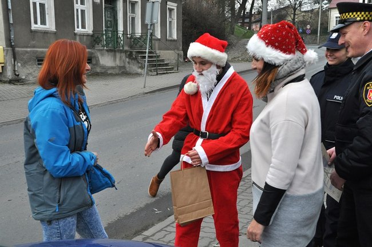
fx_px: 495
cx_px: 186
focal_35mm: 48
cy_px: 124
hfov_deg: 41.2
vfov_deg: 28.0
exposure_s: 1/320
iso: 800
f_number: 11
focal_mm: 32
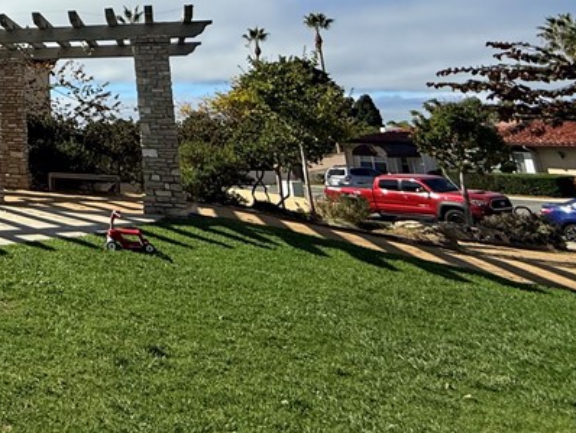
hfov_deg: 39.0
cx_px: -98
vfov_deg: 35.0
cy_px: -25
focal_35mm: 36
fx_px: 599
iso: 50
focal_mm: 2.22
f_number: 2.2
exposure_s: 1/4149
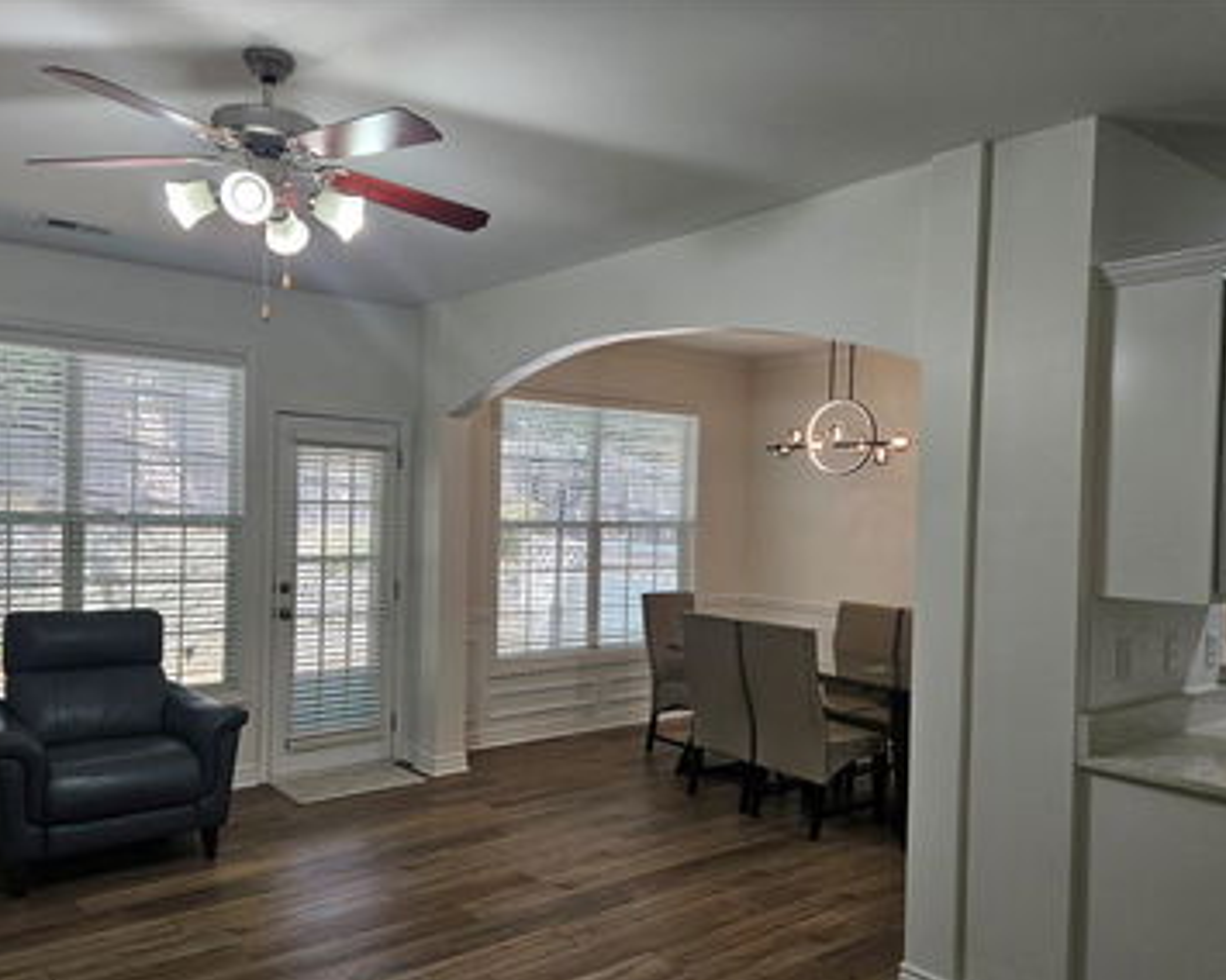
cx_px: 537
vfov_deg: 53.1
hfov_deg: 63.8
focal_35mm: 27
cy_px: 538
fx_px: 980
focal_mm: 5.4
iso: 80
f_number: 1.8
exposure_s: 1/120
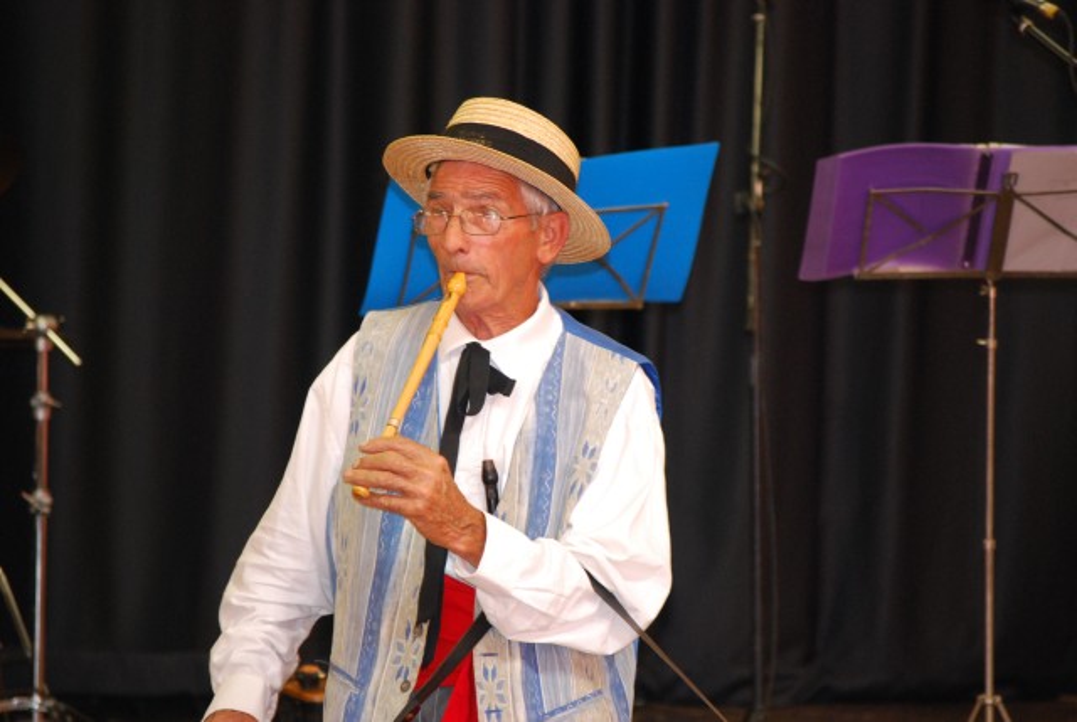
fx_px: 6068
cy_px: 361
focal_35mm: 202
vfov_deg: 6.8
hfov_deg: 10.1
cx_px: 538
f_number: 5
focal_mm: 135
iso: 900
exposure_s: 1/60
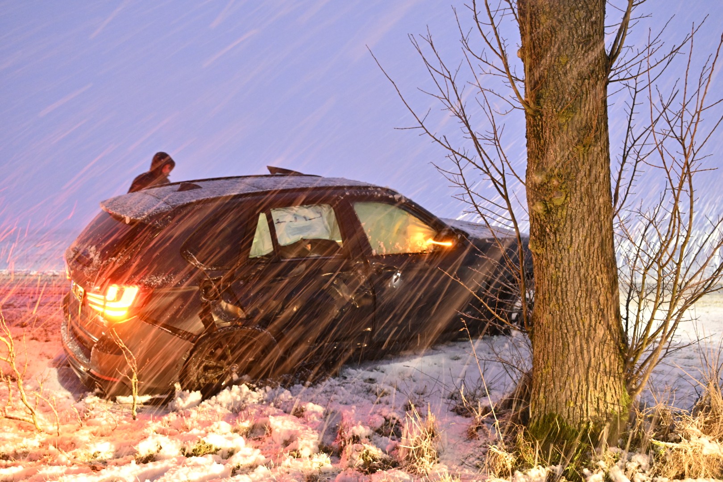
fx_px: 643
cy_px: 241
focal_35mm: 32
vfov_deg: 41.1
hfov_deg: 58.7
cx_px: 362
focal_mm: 32
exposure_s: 1/10
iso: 5000
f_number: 4
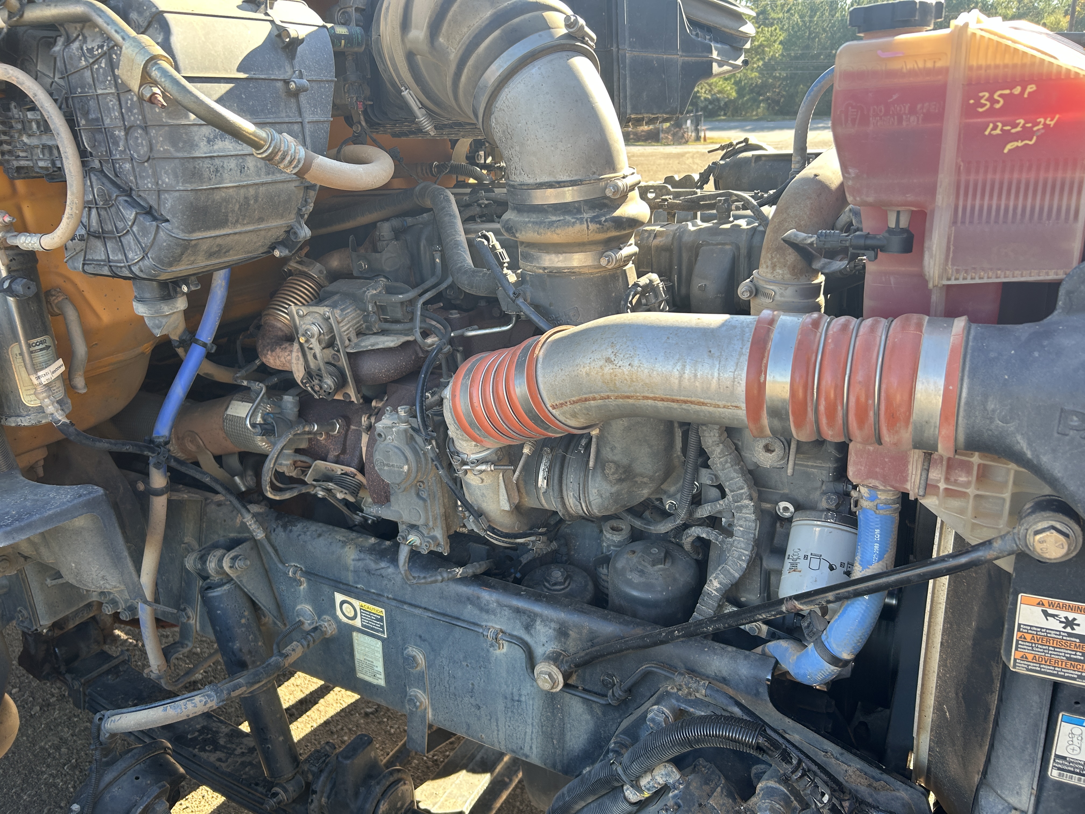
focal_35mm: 26
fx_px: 815
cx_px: 542
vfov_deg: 53.1
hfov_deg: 67.3
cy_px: 407
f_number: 1.5
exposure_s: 1/235
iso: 50
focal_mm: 5.7
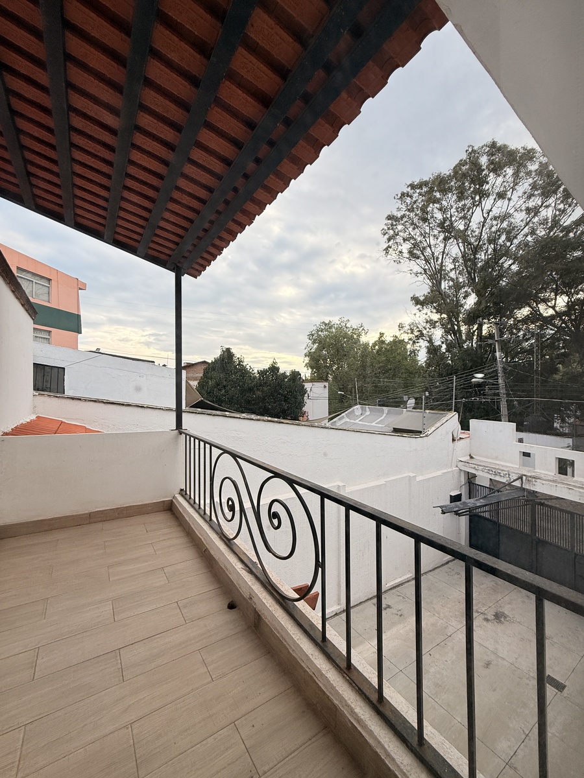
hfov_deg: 85.7
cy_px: 389
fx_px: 315
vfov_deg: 102.1
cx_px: 292
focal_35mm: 14
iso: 50
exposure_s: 1/820
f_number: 2.2
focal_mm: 2.22
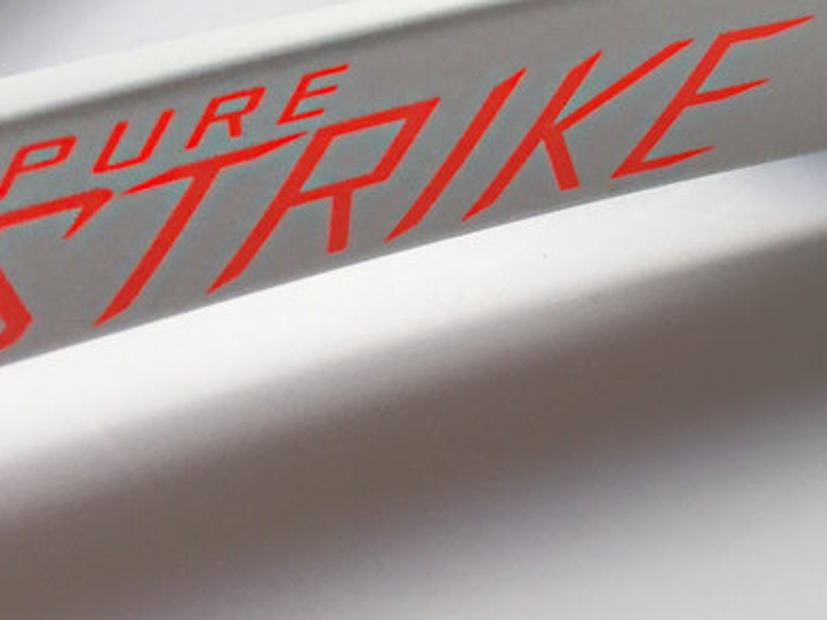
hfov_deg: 24.3
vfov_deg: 18.5
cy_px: -91
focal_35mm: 76
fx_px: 1815
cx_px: 865
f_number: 2.2
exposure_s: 1/120
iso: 50
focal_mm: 4.15
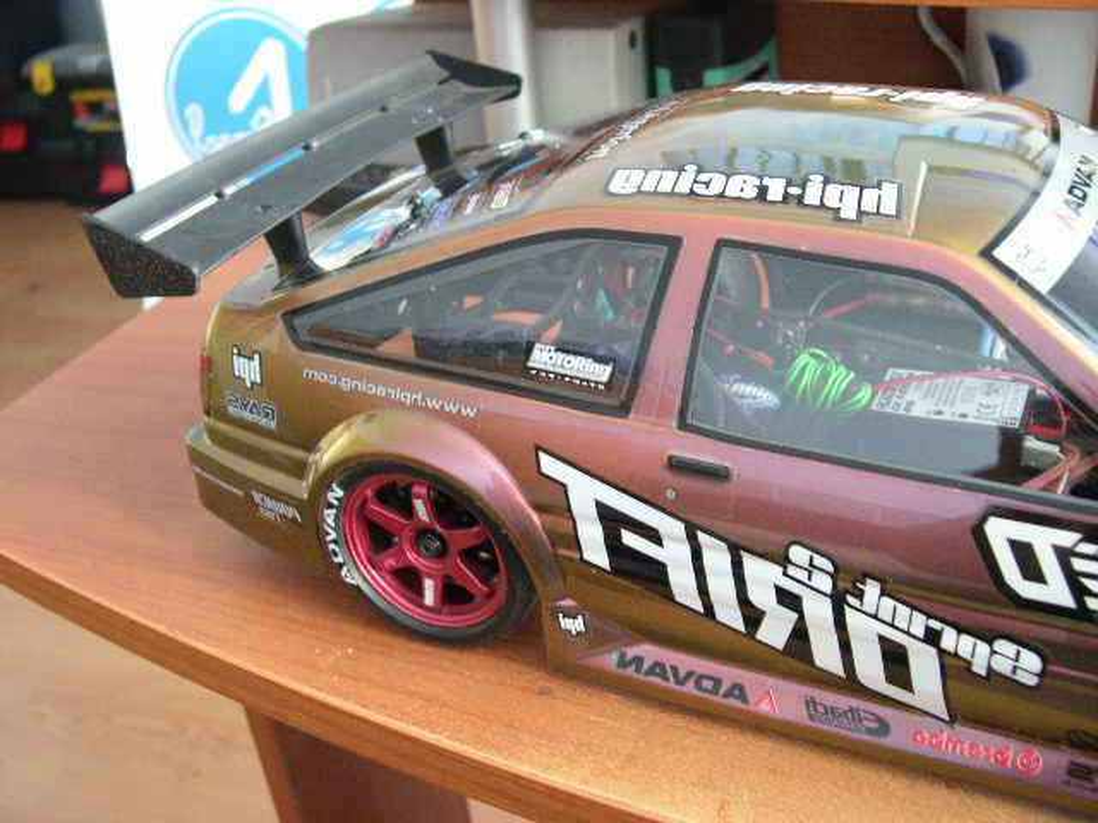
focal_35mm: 38
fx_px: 1205
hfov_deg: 49.0
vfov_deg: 37.7
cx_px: 549
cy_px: 412
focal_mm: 8
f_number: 2.8
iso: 367
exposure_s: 1/4.5
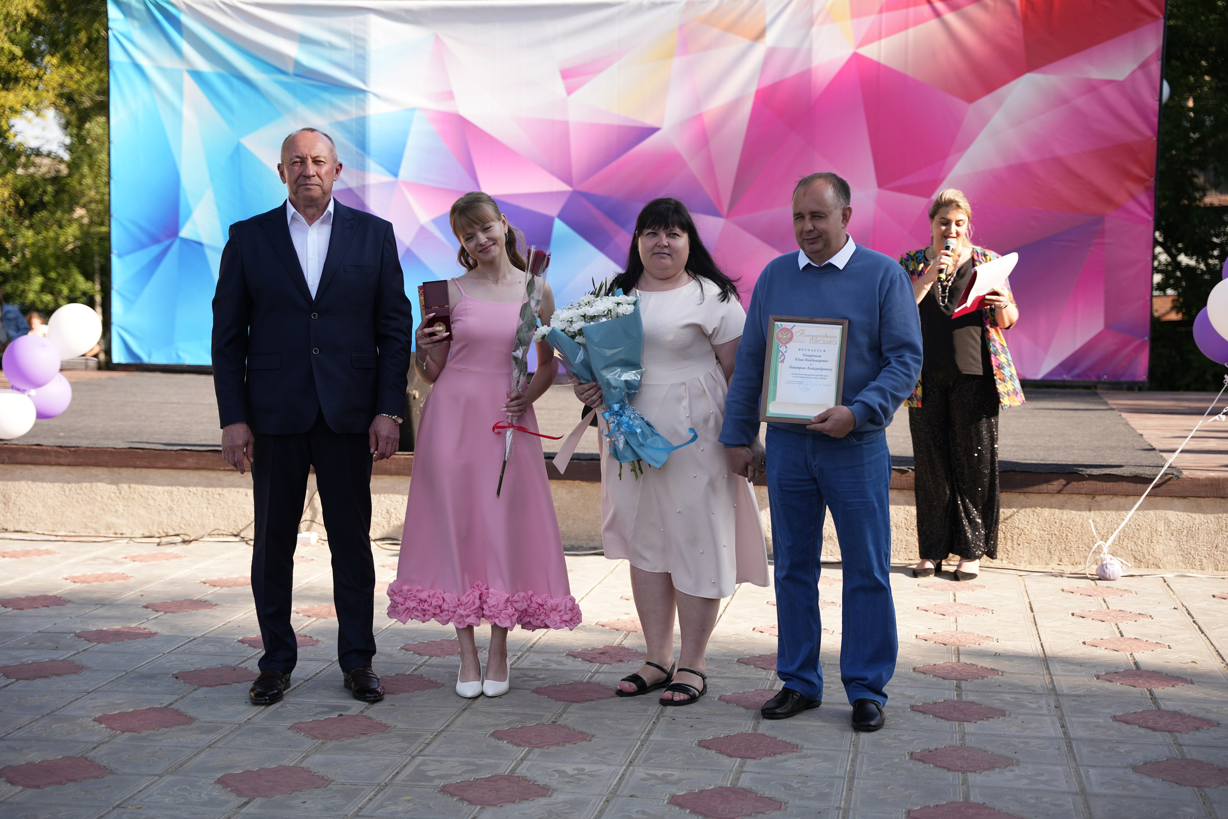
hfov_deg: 35.0
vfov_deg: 23.7
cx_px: 614
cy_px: 410
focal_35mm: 57
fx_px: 1948
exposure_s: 1/400
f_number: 2.8
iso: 160
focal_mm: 57.1
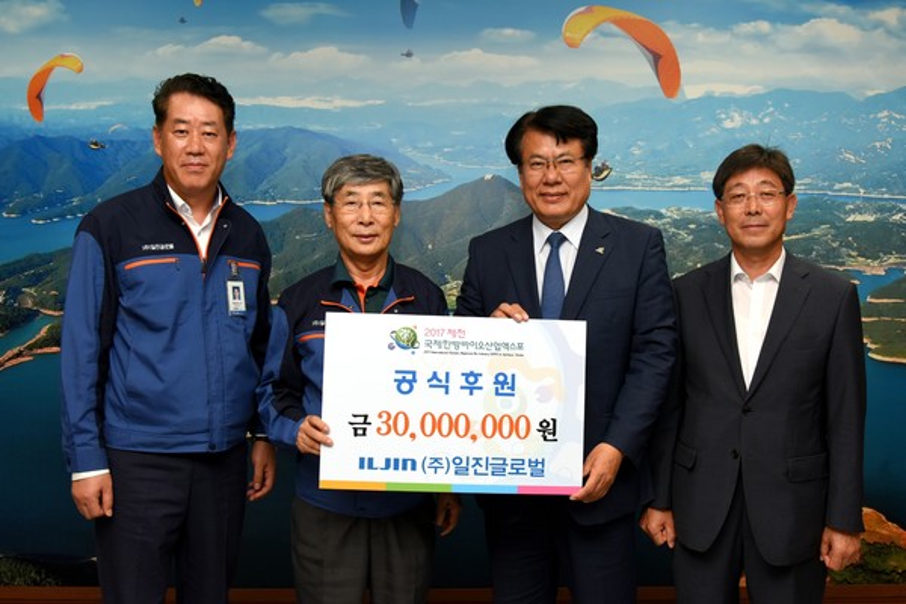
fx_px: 856
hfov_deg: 55.8
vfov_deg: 38.9
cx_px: 453
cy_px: 302
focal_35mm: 34
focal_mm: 34
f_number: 5
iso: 800
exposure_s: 1/160
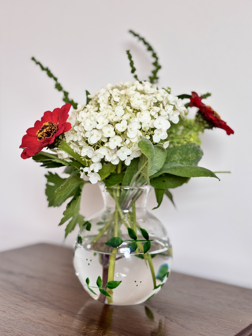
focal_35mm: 52
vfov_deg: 36.8
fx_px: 505
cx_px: 126
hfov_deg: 28.0
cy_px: 168
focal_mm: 5.96
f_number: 1.6
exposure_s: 1/75
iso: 50
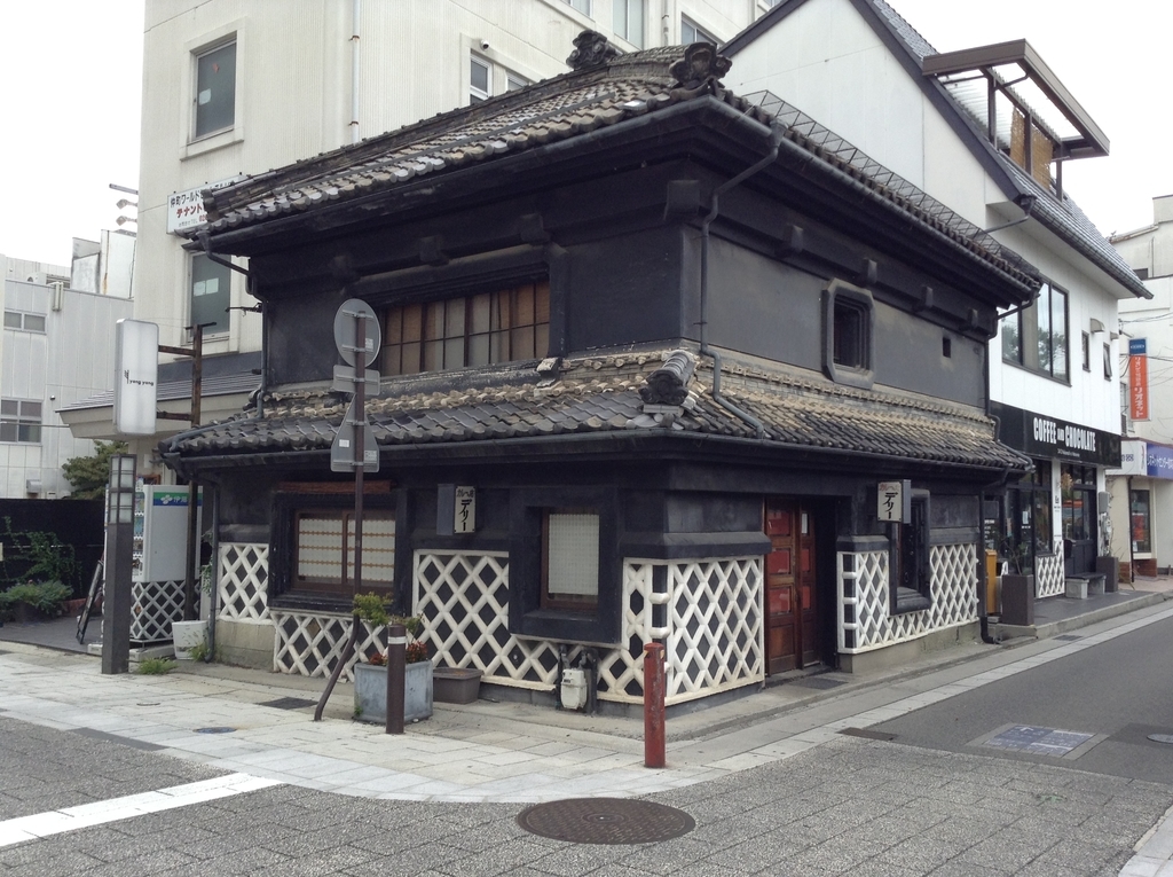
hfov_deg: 55.4
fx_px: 1117
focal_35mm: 33
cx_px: 586
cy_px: 438
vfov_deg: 42.8
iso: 25
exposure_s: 1/243
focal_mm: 3.3
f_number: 2.4
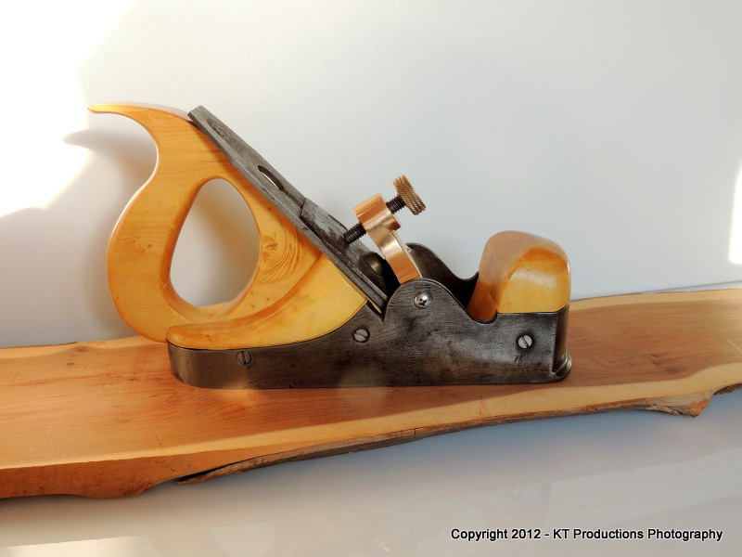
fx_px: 707
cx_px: 371
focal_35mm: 33
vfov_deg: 42.9
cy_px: 278
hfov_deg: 55.4
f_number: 3.2
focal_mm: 5.8
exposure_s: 1/80
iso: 100
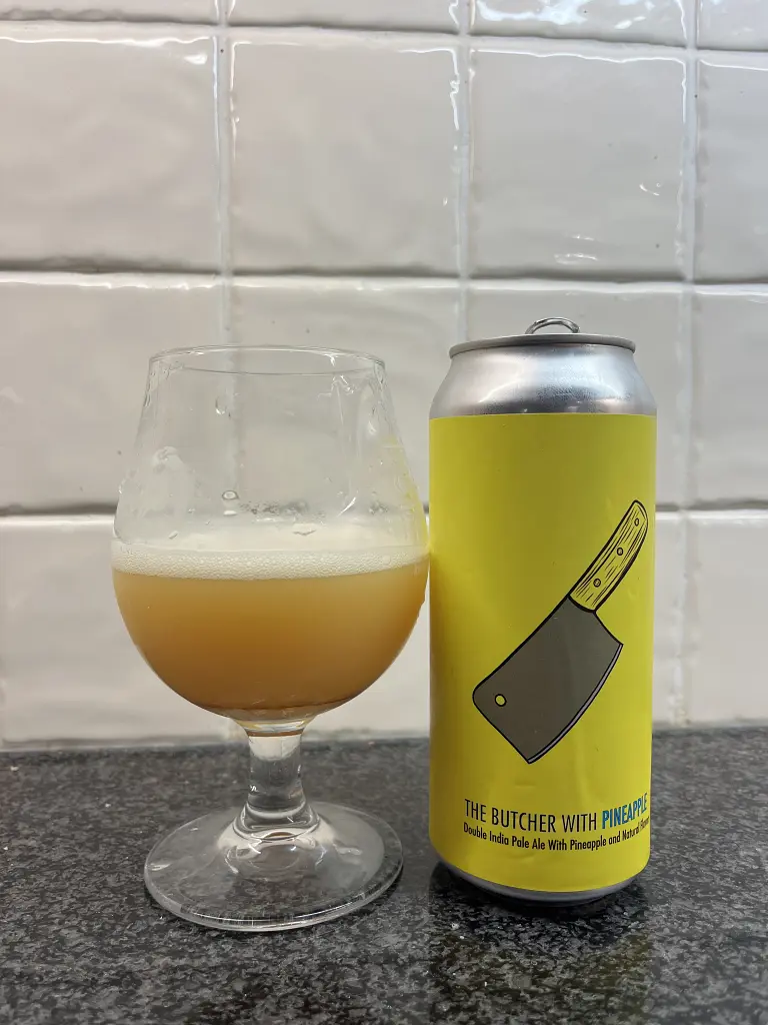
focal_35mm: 26
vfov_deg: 67.3
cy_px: 512
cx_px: 384
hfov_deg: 53.1
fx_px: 769
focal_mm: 5.1
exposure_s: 1/100
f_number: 1.6
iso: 50
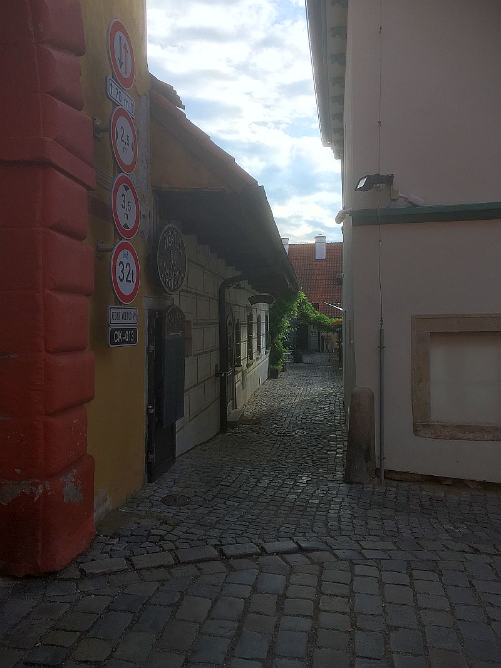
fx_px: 560
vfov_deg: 61.7
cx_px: 250
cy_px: 334
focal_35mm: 29
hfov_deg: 48.2
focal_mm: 4.15
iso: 32
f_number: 2.2
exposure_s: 1/860
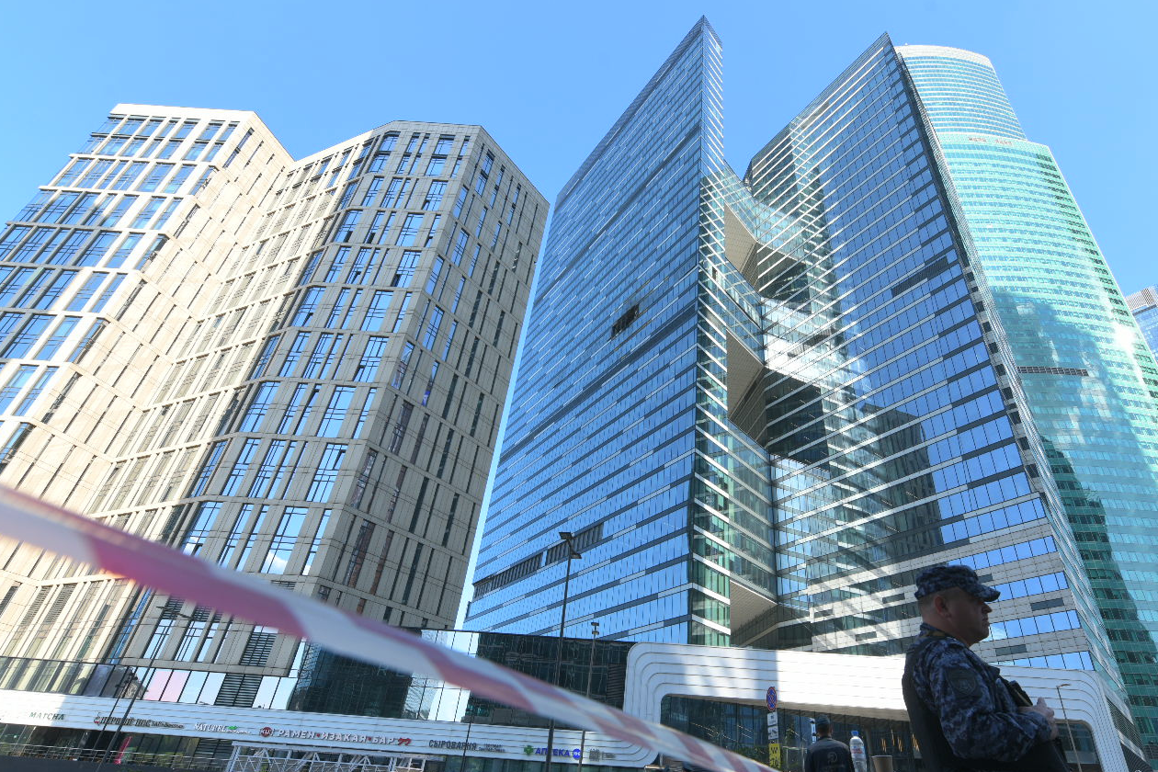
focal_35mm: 18
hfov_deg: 89.6
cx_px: 645
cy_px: 434
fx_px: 579
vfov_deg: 67.1
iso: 250
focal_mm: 14
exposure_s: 1/200
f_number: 7.1
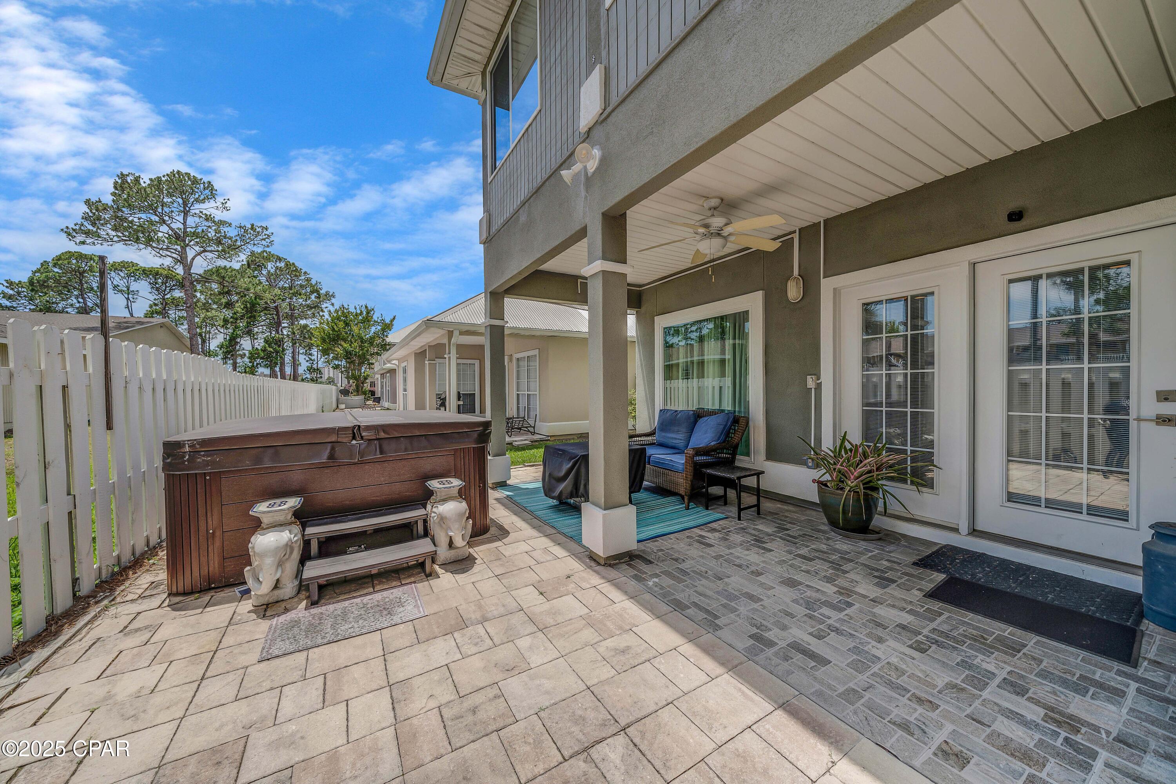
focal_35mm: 12
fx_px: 392
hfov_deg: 112.6
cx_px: 588
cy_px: 392
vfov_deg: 90.0
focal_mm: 12
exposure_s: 1/800
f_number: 5.6
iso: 100
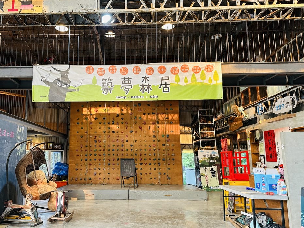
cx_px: 123
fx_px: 272
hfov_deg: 57.9
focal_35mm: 31
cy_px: 111
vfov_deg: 45.4
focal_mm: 6.86
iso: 200
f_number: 1.78
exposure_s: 1/60
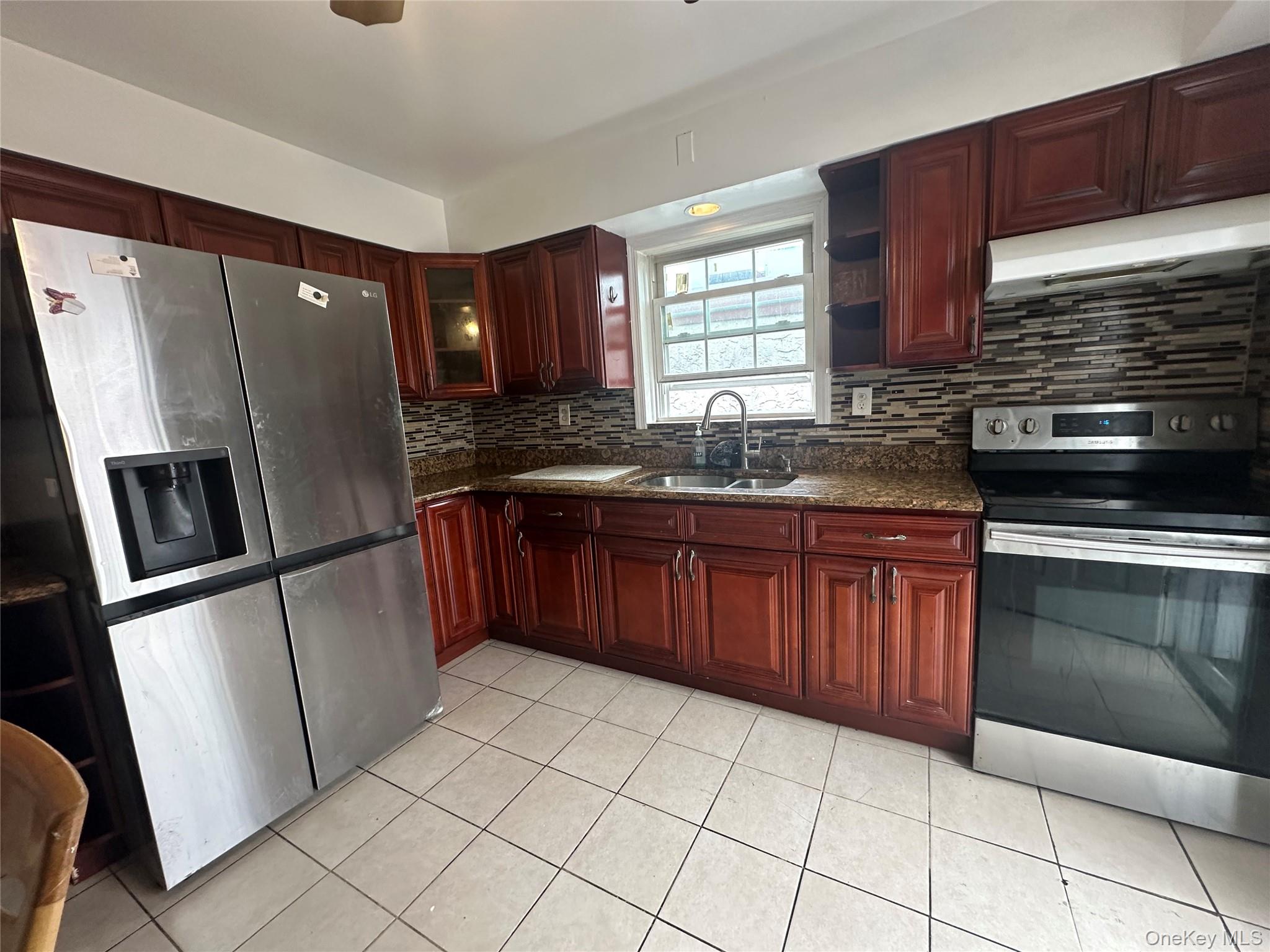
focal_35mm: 14
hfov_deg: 102.1
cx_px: 635
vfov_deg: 85.7
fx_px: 514
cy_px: 476
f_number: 2.2
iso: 200
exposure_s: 1/120
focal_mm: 2.22
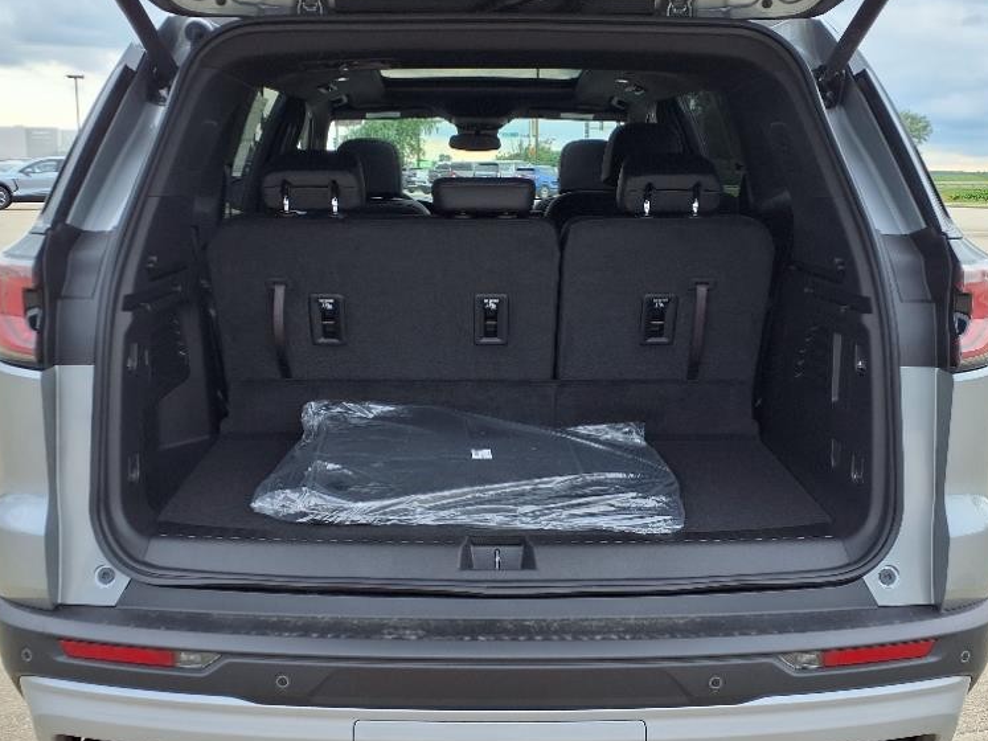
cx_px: 476
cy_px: 367
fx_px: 1056
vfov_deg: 38.7
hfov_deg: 50.1
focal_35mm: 37
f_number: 1.9
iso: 40
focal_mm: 3.58
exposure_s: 1/400
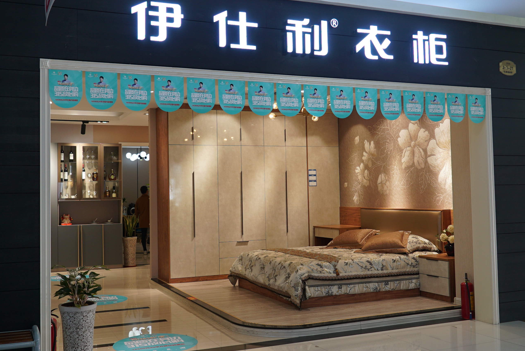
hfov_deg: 49.5
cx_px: 250
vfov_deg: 34.2
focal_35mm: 39
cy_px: 164
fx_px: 569
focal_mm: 24
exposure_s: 1/60
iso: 250
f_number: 4
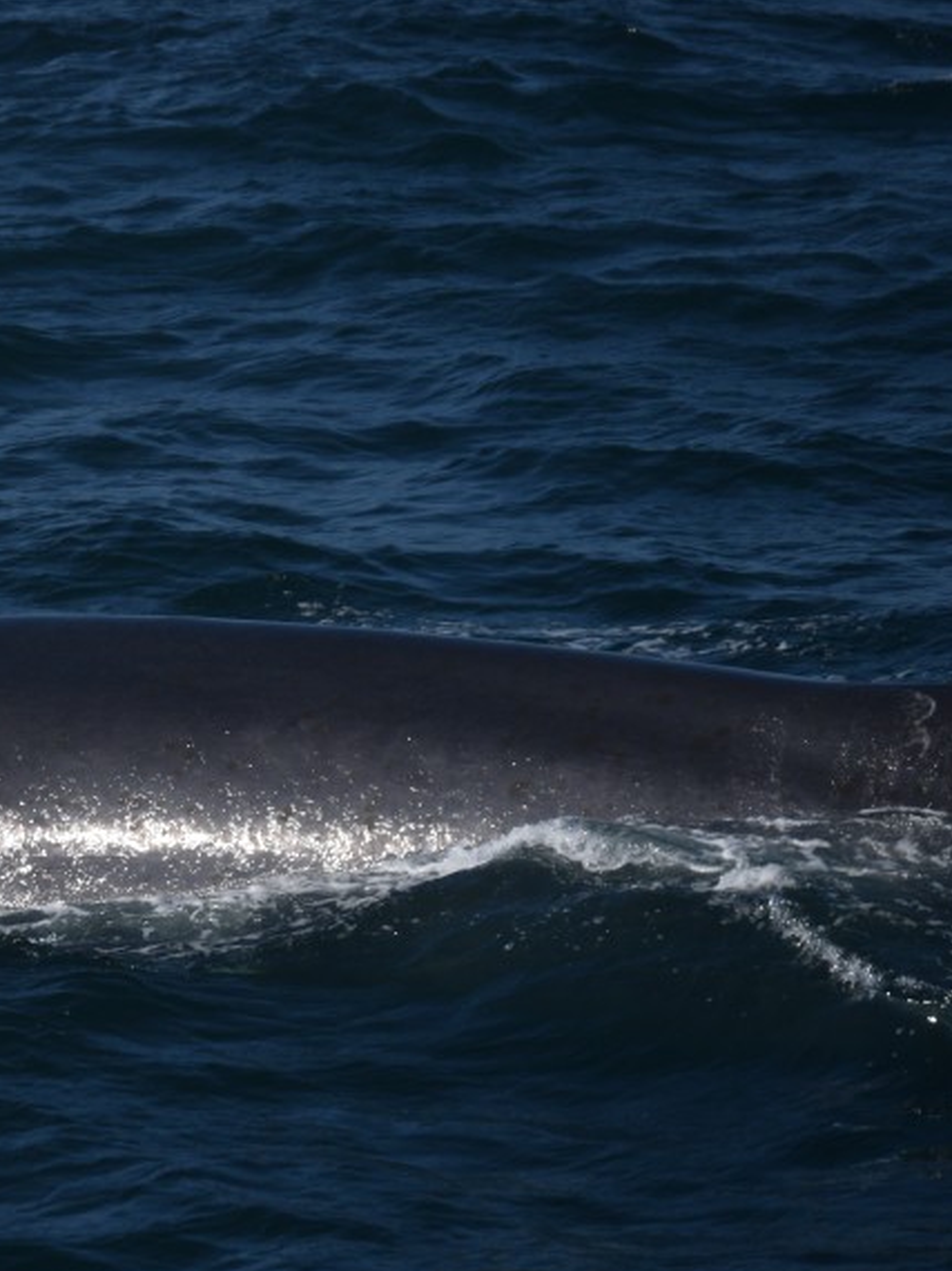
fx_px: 13538
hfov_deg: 4.0
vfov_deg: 5.4
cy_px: 751
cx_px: 42
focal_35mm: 369
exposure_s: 1/4000
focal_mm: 135
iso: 200
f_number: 5
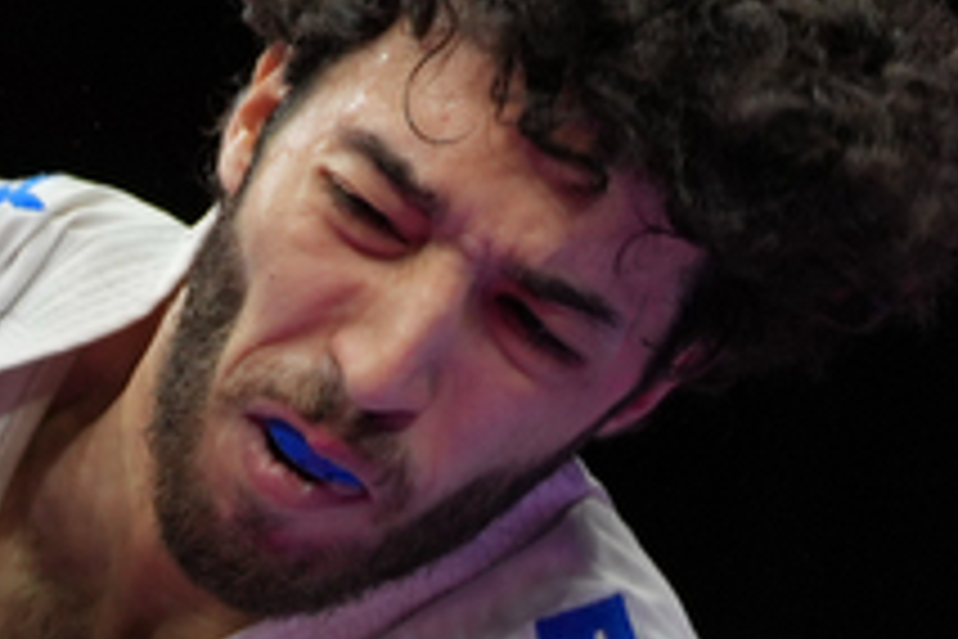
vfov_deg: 1.0
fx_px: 37013
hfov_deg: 1.5
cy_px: 639
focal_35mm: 1391
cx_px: -1682
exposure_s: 1/1000
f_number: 2.8
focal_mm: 185
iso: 400
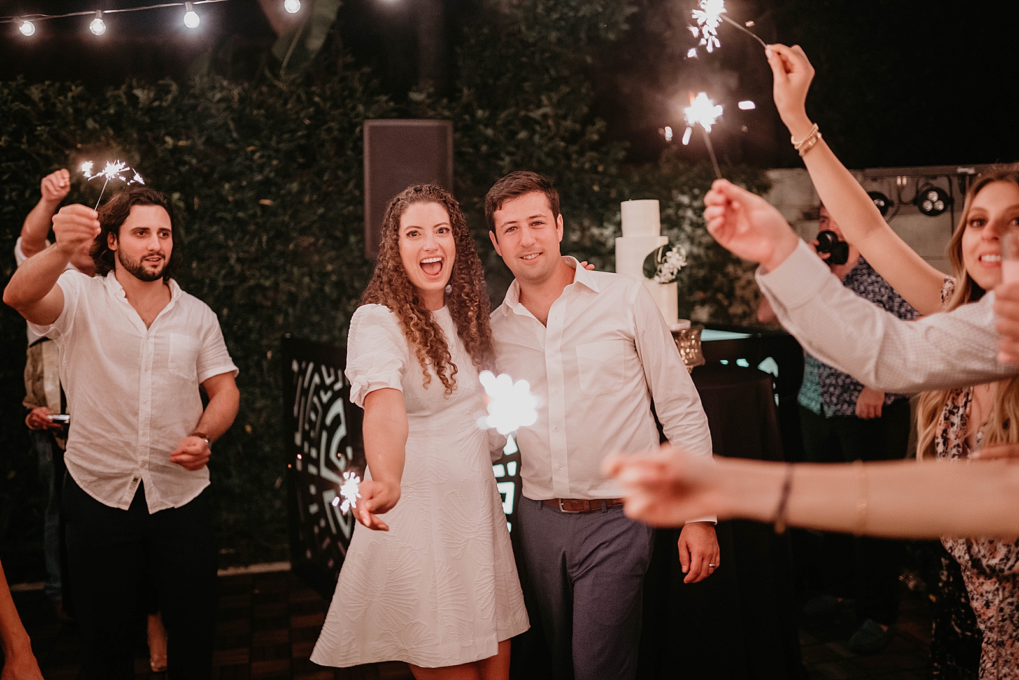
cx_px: 510
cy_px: 340
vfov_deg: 37.9
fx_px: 991
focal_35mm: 35
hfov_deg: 54.4
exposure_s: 1/125
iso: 3200
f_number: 1.4
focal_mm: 35
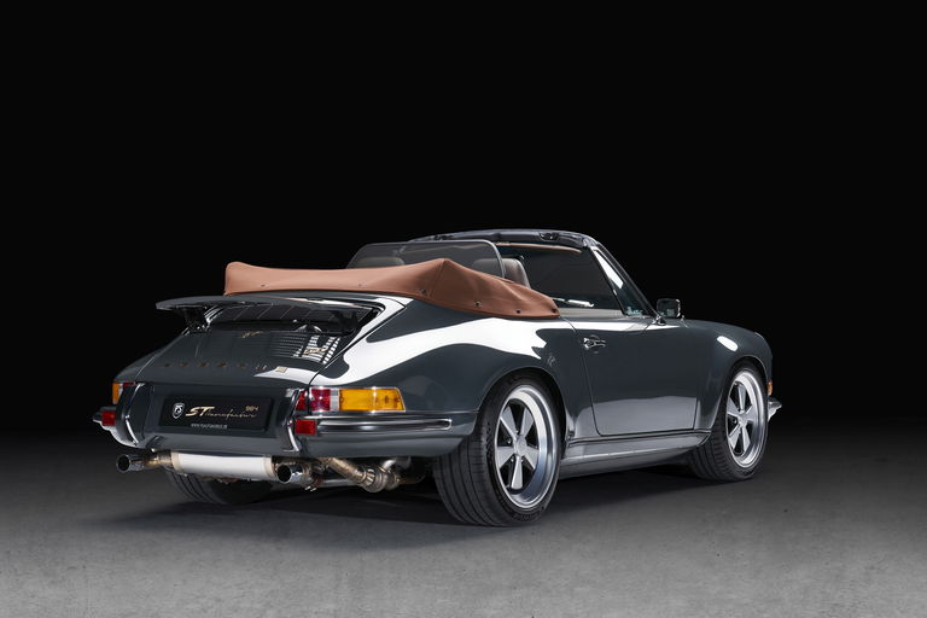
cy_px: 309
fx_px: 1802
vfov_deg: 19.5
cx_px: 464
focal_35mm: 70
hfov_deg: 28.8
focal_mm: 70
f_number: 8
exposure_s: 1/80
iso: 125
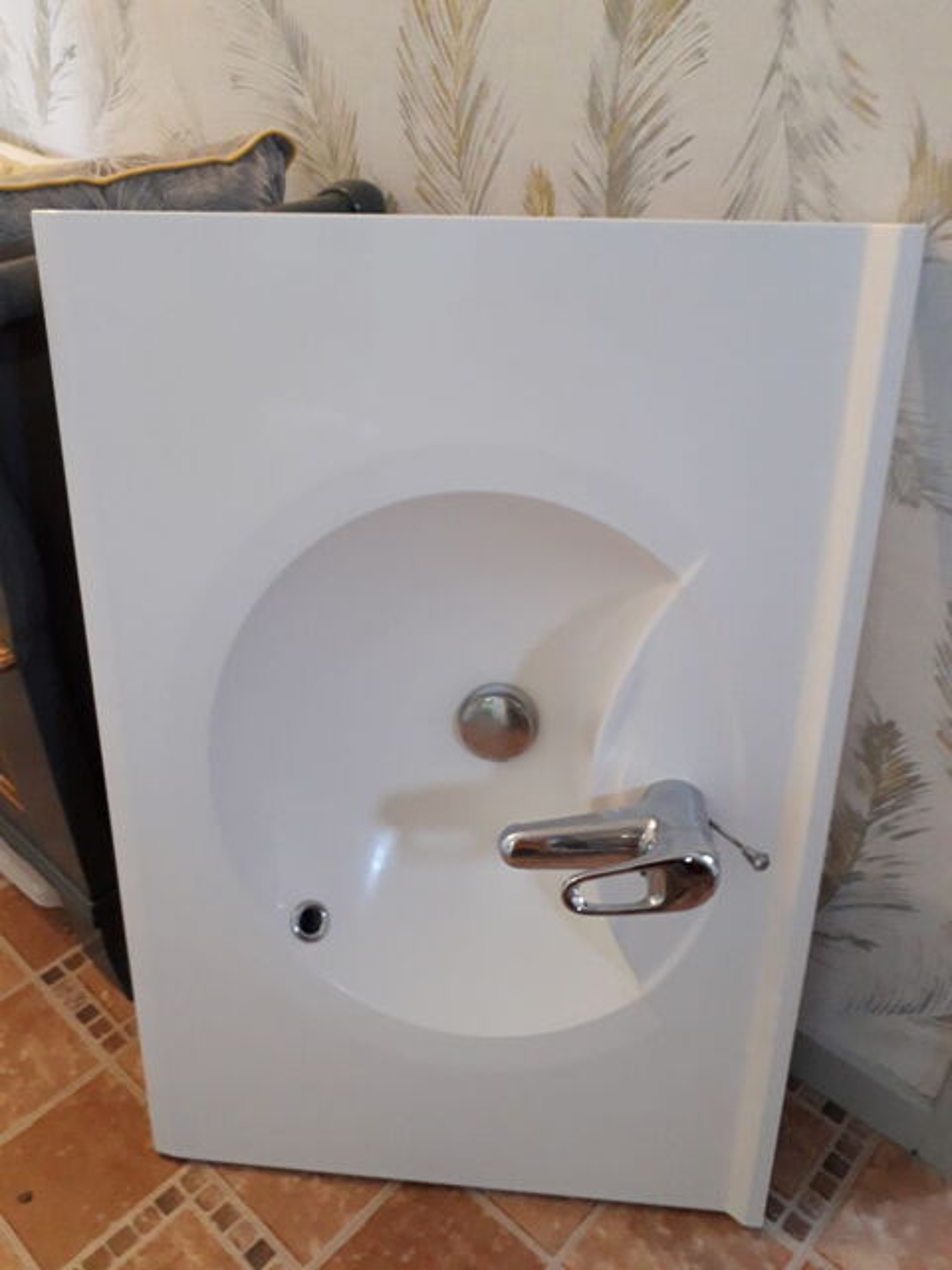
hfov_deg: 51.4
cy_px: 635
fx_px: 990
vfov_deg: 65.3
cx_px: 476
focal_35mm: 27
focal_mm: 3.6
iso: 320
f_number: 1.9
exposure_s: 1/25
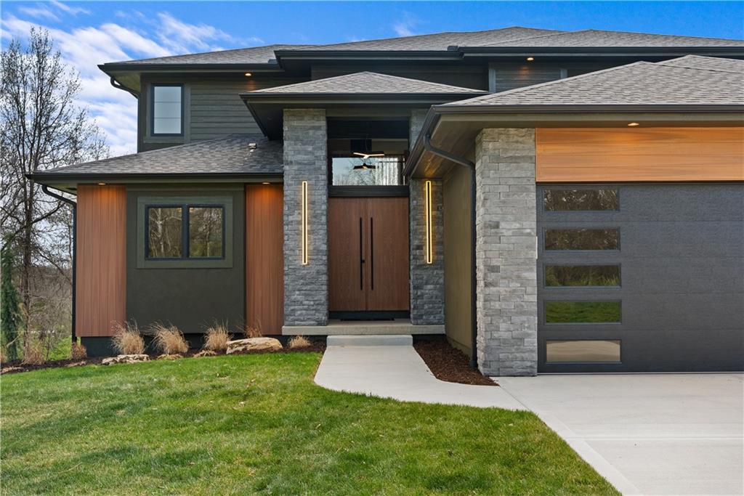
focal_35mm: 38
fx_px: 781
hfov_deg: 50.9
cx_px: 372
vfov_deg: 35.2
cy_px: 248
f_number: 8
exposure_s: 1/15
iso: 100
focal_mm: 37.8
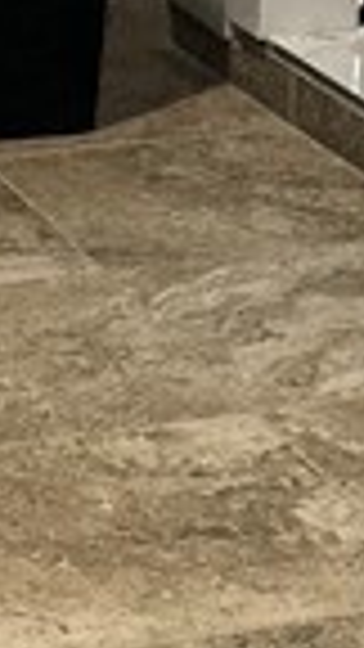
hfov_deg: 6.5
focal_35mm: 186
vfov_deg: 11.0
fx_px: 3192
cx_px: 418
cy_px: -382
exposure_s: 1/60
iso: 320
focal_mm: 6.86
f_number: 1.78
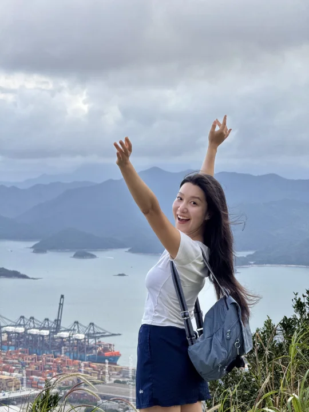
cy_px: 206
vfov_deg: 16.4
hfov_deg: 12.3
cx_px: 154
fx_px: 1428
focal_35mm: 120
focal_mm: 15.66
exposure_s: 1/433
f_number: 2.8
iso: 50
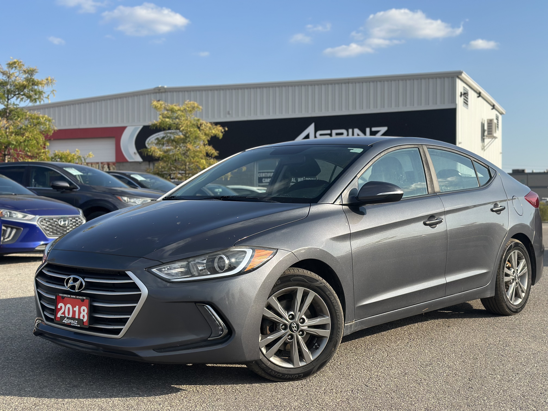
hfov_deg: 39.7
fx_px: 760
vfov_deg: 30.3
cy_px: 206
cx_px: 274
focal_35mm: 48
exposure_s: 1/3876
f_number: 1.78
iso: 80
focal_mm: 6.86
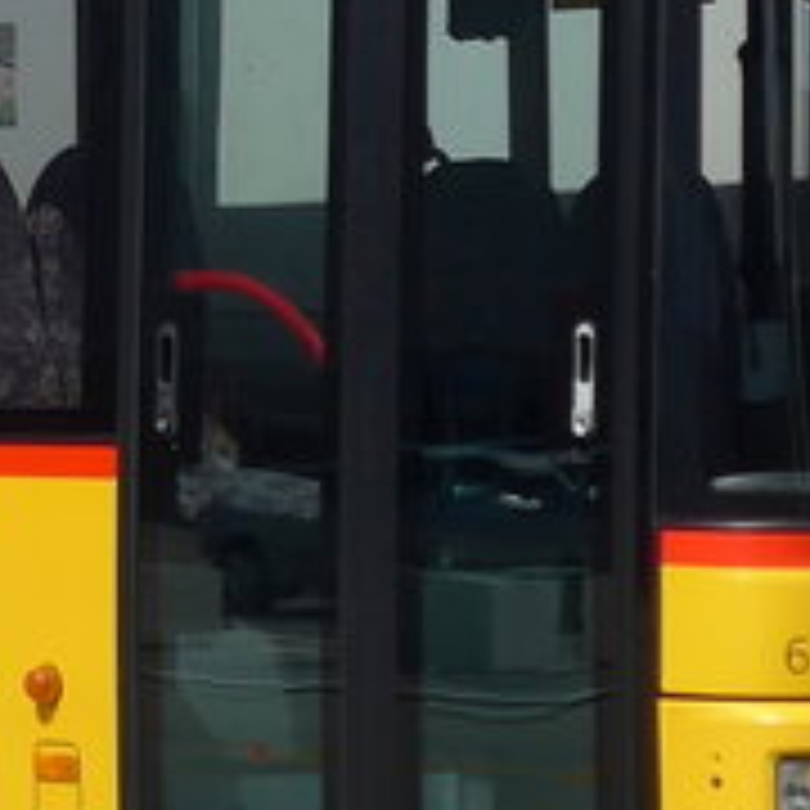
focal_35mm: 307
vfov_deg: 5.7
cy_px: -45
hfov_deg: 5.6
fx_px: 8127
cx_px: -508
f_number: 3.3
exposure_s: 1/1600
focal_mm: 10.7
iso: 80
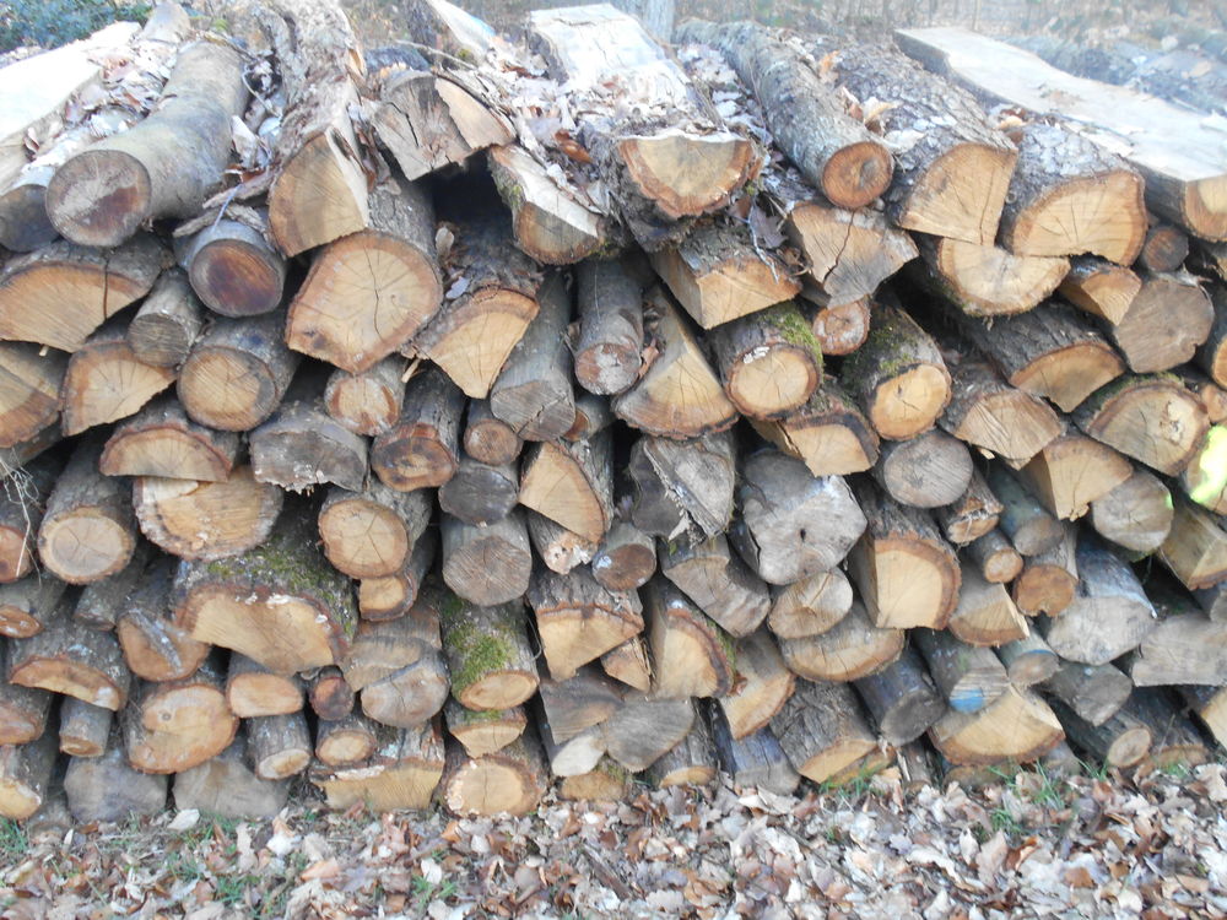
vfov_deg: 41.8
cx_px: 614
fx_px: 1205
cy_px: 460
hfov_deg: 54.0
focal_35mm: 34
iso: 220
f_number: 3.6
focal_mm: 5.8
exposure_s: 1/30
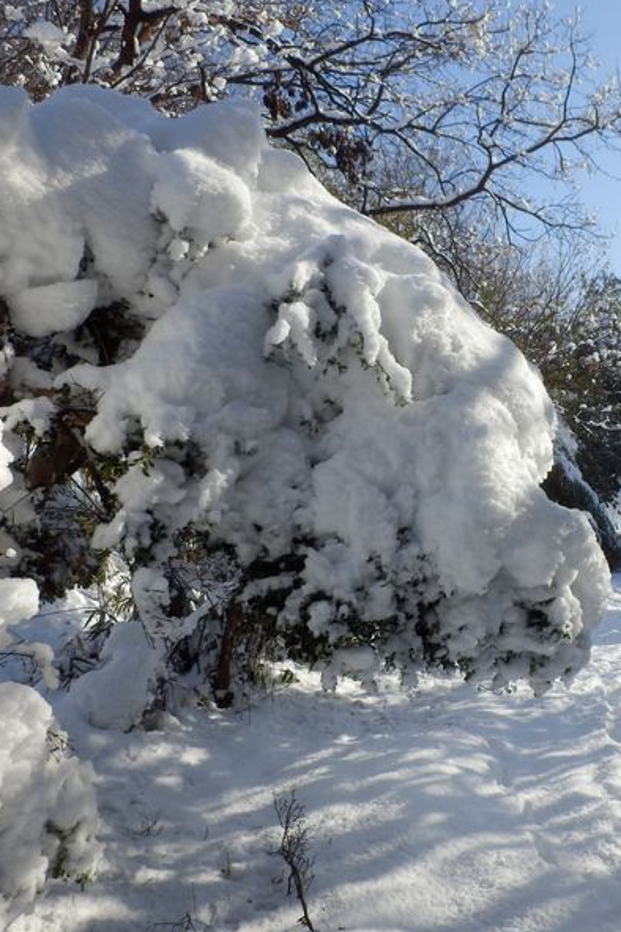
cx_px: 496
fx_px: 983
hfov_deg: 34.0
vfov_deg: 50.7
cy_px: 465
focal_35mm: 38
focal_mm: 4.8
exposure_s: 1/200
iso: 80
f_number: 8.4
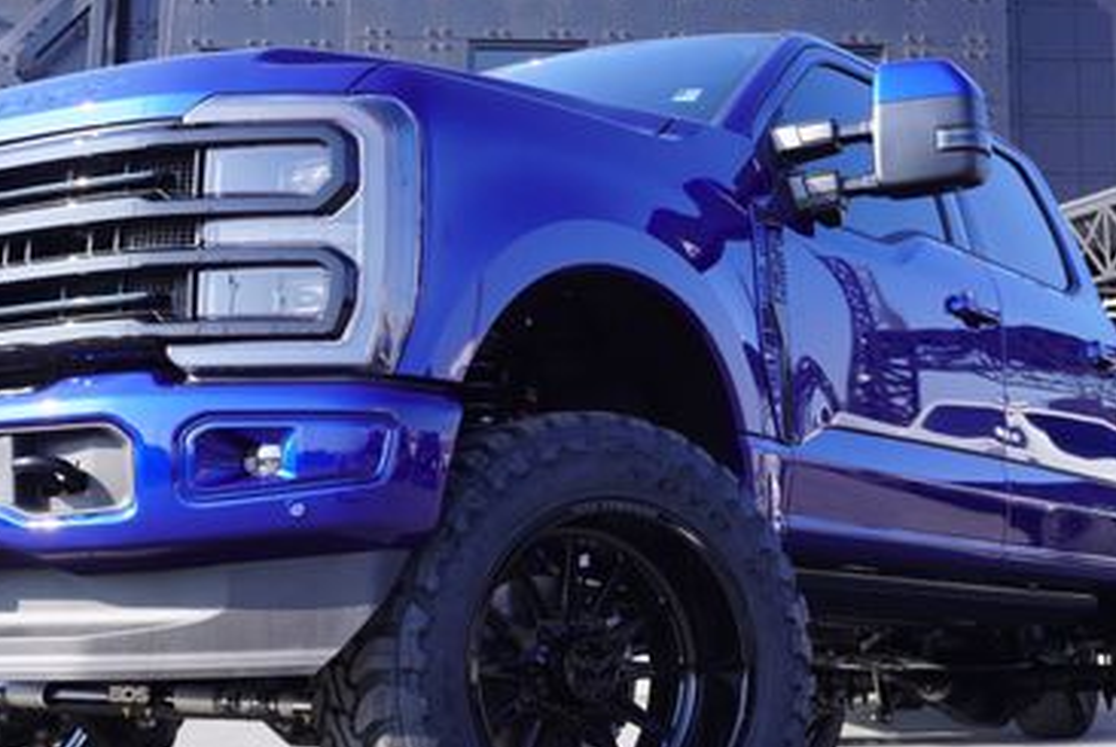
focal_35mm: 63
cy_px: 351
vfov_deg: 21.6
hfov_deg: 31.9
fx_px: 1955
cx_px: 561
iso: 100
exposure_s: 1/100
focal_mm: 24
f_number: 6.3
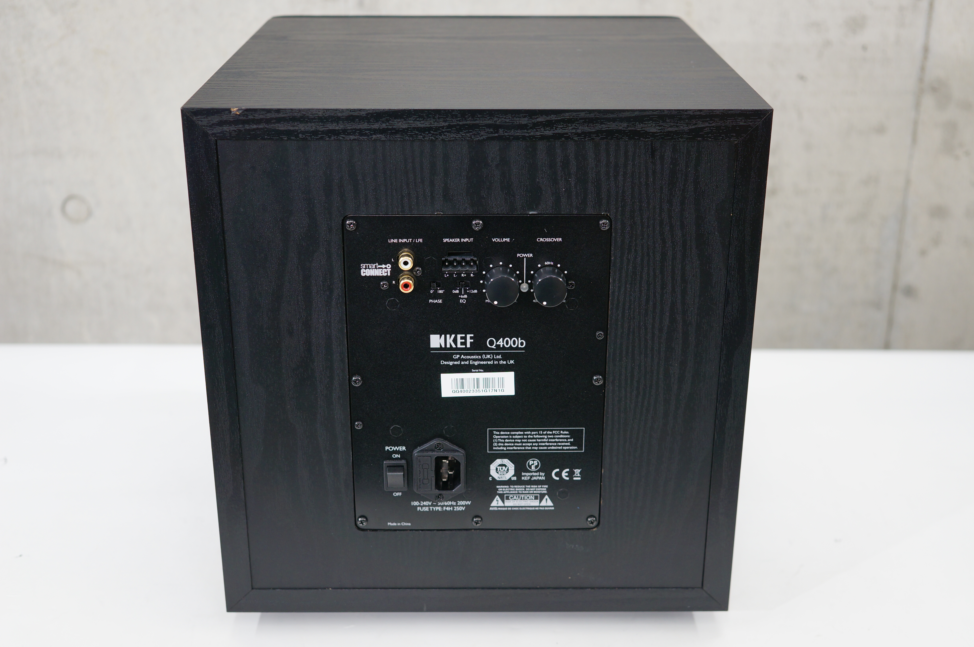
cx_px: 487
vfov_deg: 29.8
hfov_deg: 43.6
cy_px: 324
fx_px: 1216
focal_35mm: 45
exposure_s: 1/60
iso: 200
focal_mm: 30
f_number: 3.2
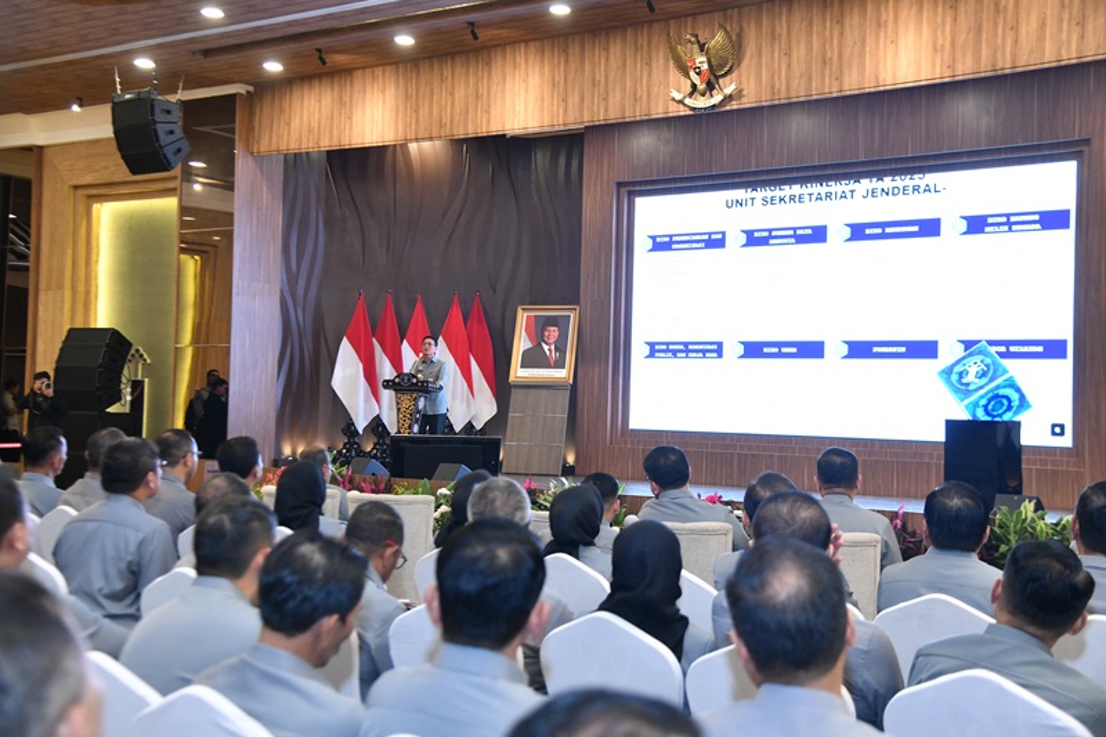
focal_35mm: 48
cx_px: 553
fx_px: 1474
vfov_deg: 28.1
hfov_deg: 41.1
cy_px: 368
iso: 3200
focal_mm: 48
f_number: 4
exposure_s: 1/125
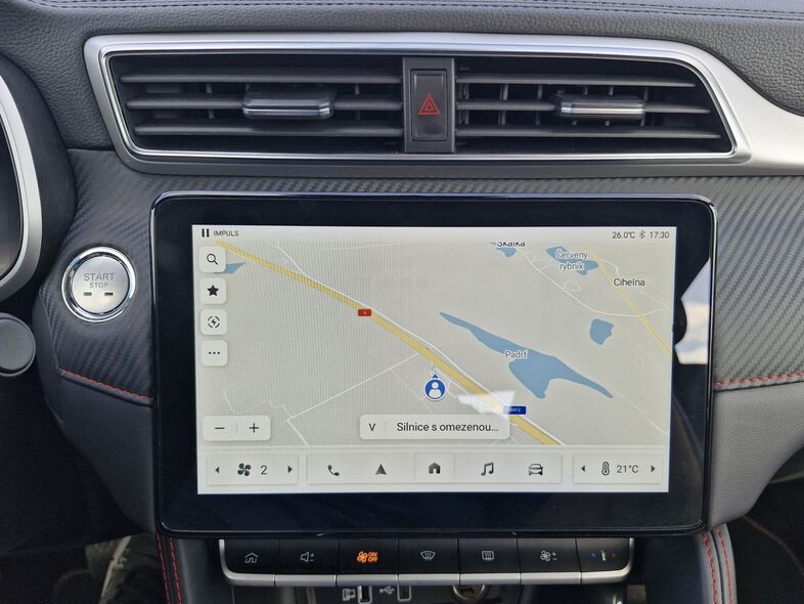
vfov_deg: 54.9
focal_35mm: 25
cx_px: 412
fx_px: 581
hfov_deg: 69.4
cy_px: 322
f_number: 1.8
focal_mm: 5.54
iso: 50
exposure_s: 1/180
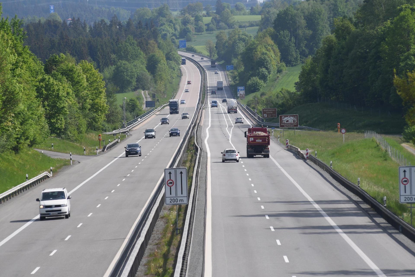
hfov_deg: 6.9
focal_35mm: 300
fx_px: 3458
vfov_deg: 4.6
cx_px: 208
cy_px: 138
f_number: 6.3
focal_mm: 200
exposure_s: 1/2500
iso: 320
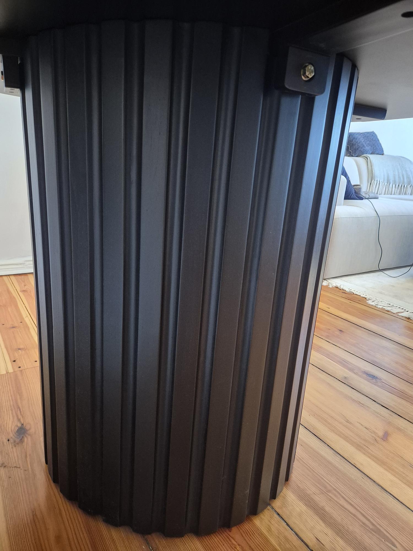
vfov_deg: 73.9
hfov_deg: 58.9
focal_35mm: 23
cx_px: 206
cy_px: 276
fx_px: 366
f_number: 1.8
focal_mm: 5.4
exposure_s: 1/25
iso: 1600
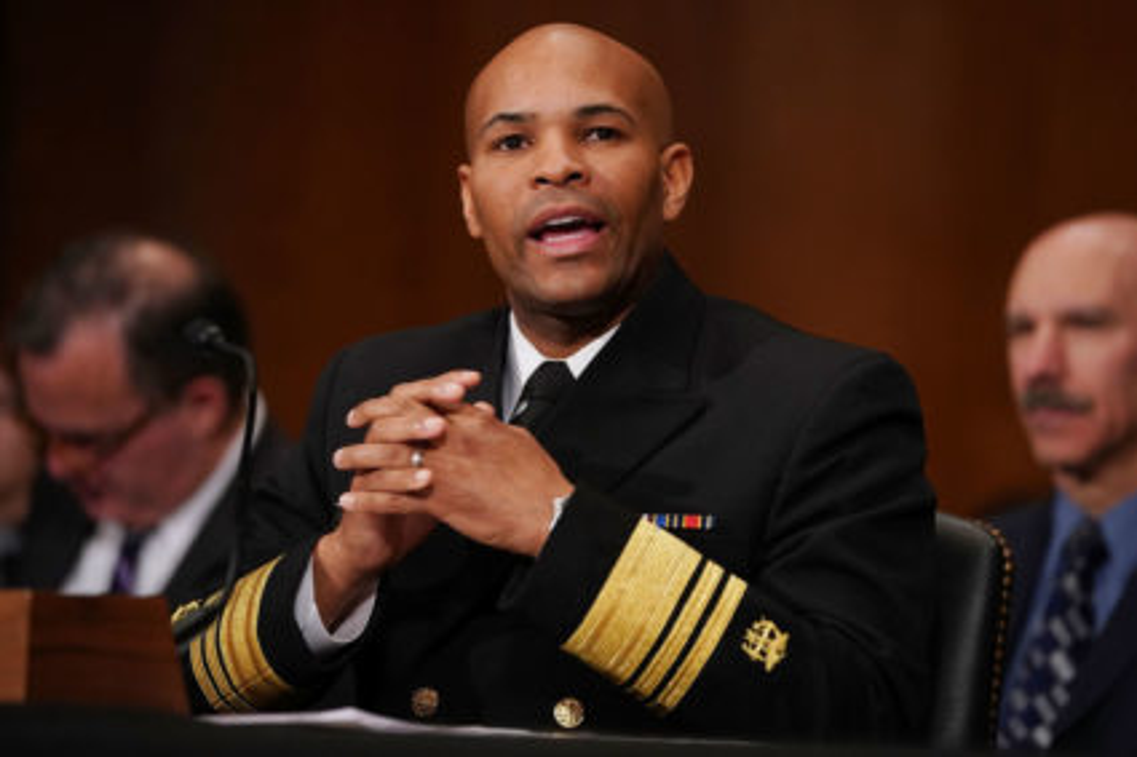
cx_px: 568
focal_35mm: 174
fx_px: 5493
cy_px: 378
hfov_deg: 11.8
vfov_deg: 7.9
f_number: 3.2
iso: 2500
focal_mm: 174
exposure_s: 1/400
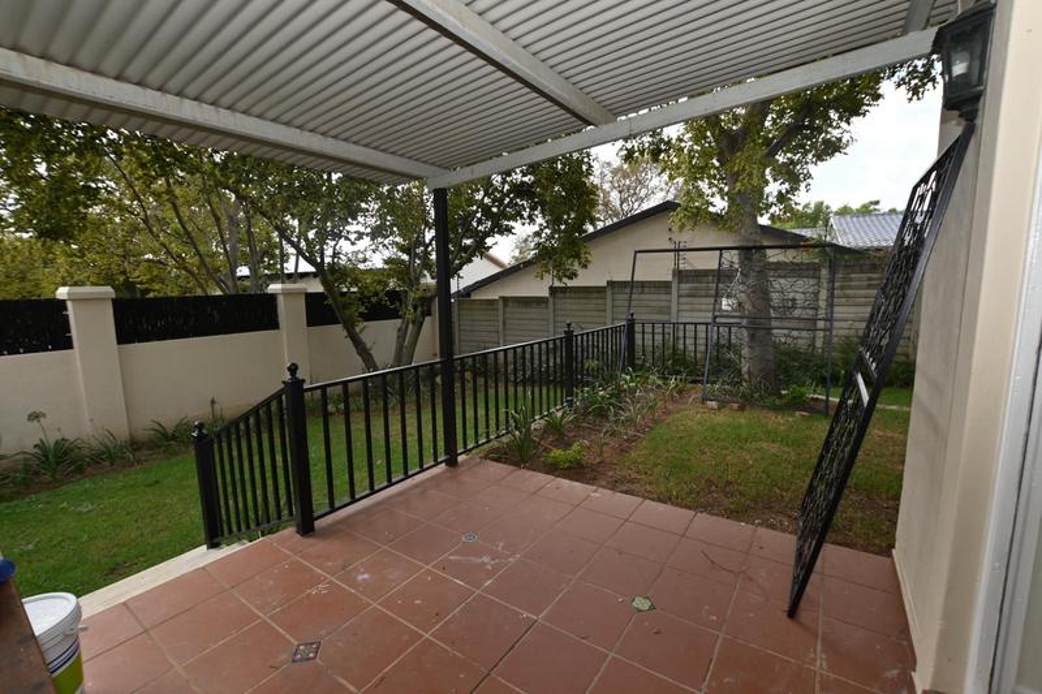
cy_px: 347
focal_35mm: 15
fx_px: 434
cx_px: 521
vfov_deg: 77.3
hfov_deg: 100.4
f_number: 5.6
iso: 100
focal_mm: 10
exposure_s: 1/125
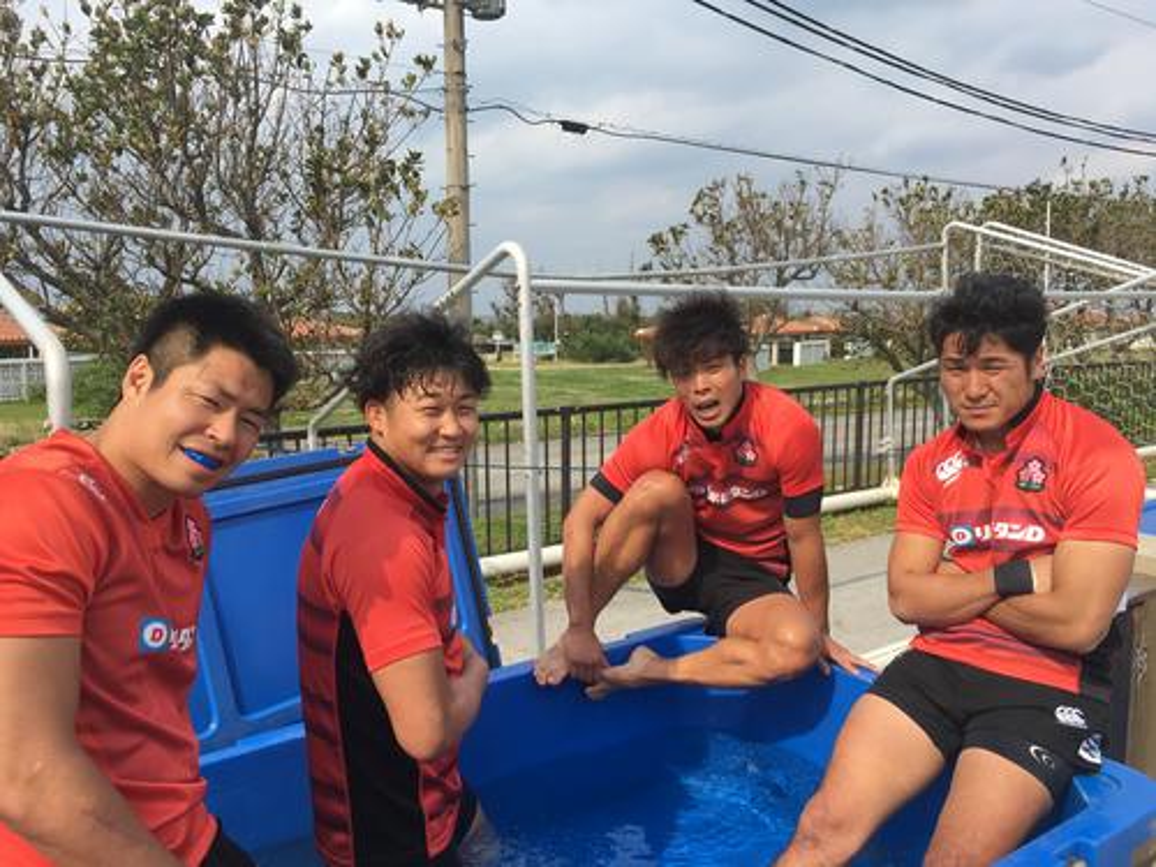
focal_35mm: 29
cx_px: 578
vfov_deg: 48.2
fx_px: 968
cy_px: 434
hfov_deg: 61.7
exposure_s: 1/1221
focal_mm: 4.15
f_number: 2.2
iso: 25
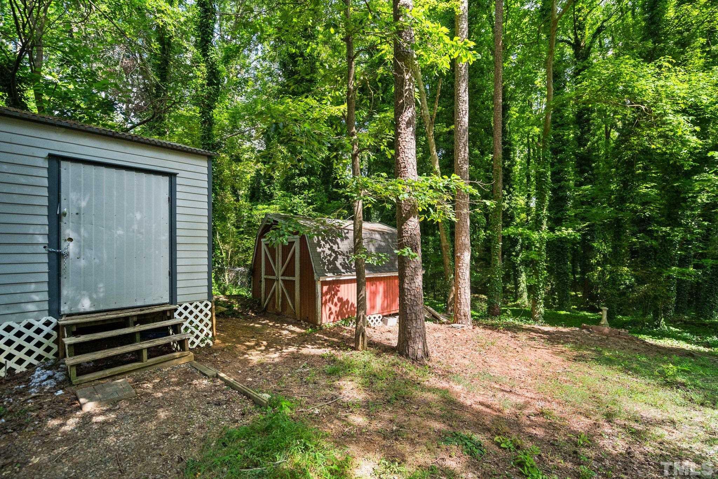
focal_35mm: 16
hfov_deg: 96.7
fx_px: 319
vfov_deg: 73.7
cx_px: 359
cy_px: 240
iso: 800
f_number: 4
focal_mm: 16
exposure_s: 1/160
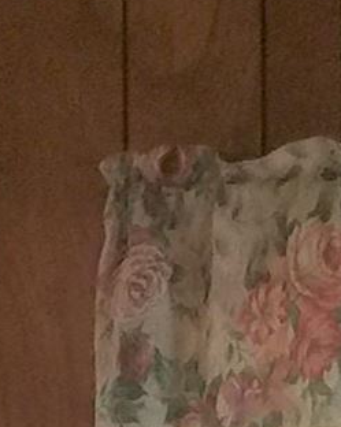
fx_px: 3525
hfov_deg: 5.5
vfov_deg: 6.8
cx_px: 242
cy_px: 702
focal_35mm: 279
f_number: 2.2
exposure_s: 1/30
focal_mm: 4.15
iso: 50
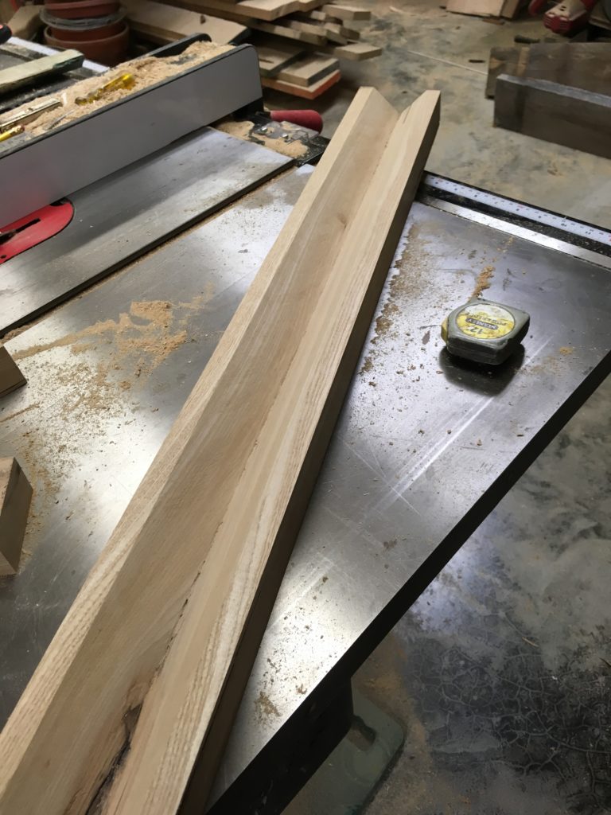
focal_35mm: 29
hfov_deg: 48.2
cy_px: 408
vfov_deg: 61.7
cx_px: 306
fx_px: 682
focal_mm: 4.15
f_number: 2.2
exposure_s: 1/30
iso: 25
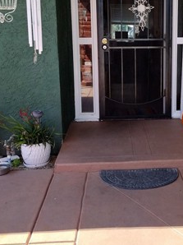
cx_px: 151
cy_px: 98
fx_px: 409
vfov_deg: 33.2
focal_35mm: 58
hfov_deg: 24.7
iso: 100
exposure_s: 1/560
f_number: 1.7
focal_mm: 4.71
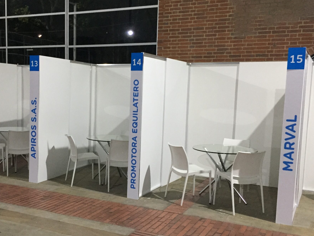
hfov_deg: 44.4
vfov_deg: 34.3
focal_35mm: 42
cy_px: 136
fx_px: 381
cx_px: 117
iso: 250
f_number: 2.2
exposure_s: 1/17
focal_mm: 4.15
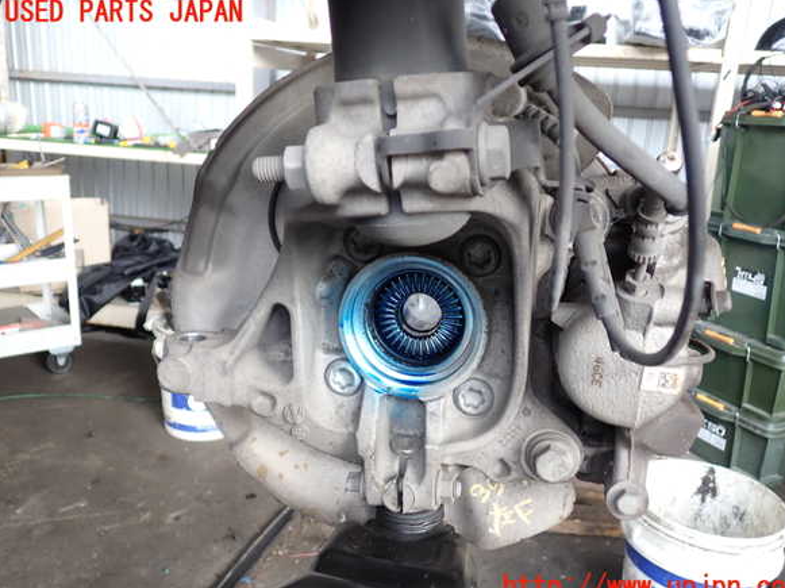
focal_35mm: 31
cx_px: 403
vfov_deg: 45.4
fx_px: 703
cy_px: 300
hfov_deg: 58.4
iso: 100
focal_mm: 5.4
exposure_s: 1/60
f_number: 2.3
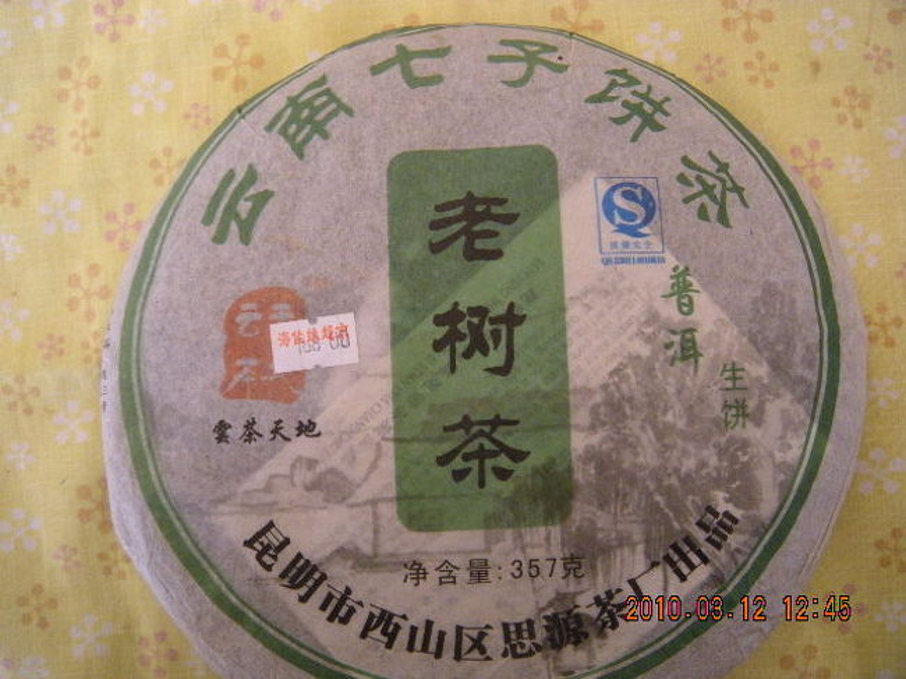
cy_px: 340
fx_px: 916
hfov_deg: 52.6
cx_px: 453
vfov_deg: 40.7
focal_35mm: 35
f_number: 3.8
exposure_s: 1/46.3
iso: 400
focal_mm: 5.9
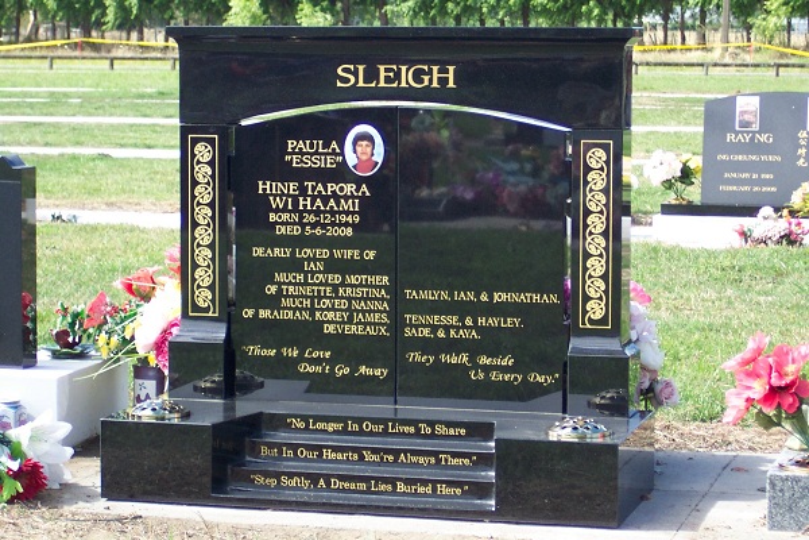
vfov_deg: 12.0
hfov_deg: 17.9
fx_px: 2562
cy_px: 270
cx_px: 404
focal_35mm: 114
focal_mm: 24
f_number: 4.8
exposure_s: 1/250
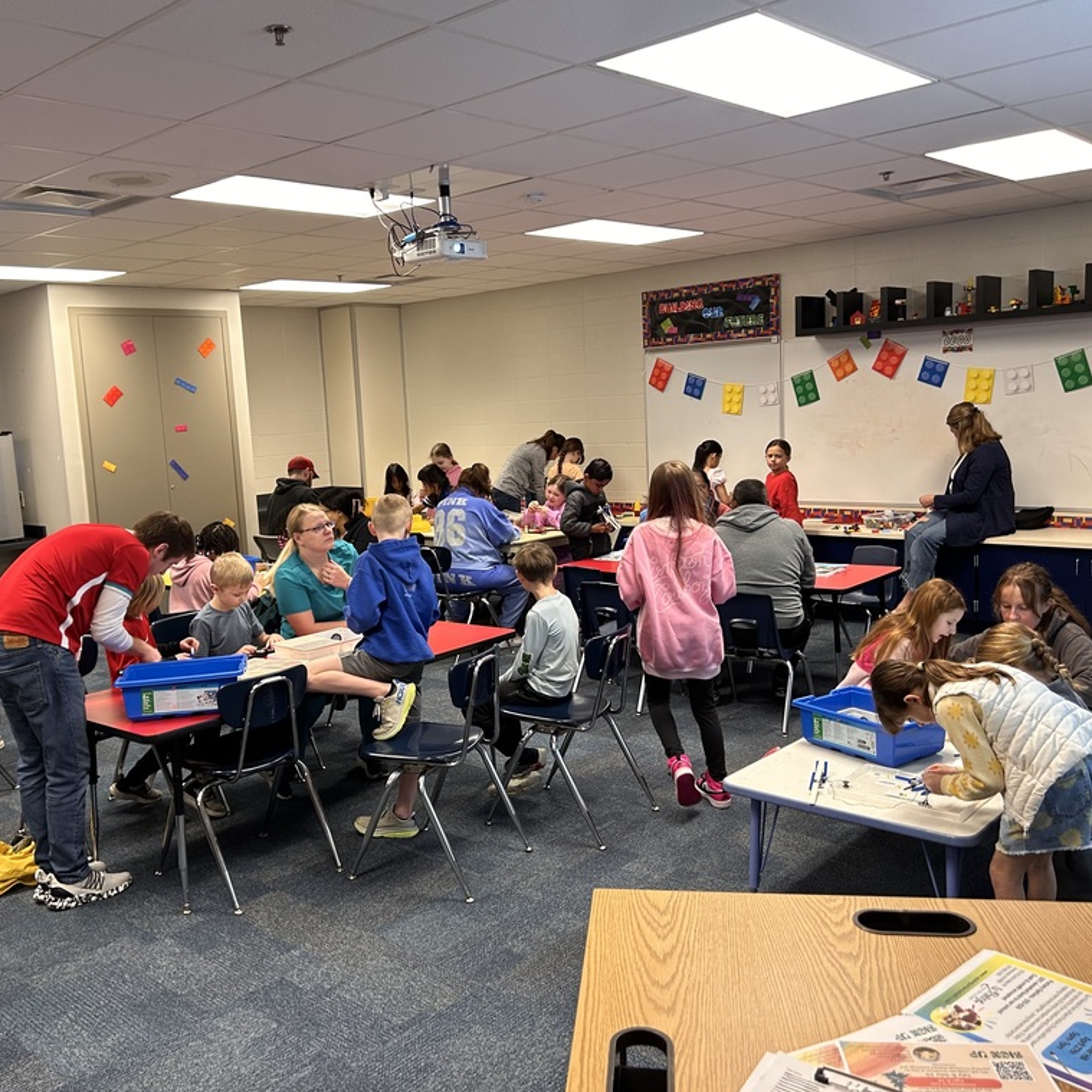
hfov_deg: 52.3
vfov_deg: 52.5
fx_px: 1106
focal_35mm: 31
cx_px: 465
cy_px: 547
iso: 125
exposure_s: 1/90
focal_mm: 5.7
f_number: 1.5
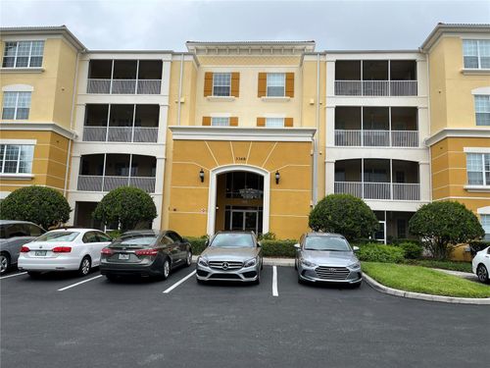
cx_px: 245
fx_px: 368
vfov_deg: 53.1
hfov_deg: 67.3
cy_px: 184
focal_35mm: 26
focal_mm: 5.1
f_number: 1.6
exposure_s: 1/3135
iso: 50
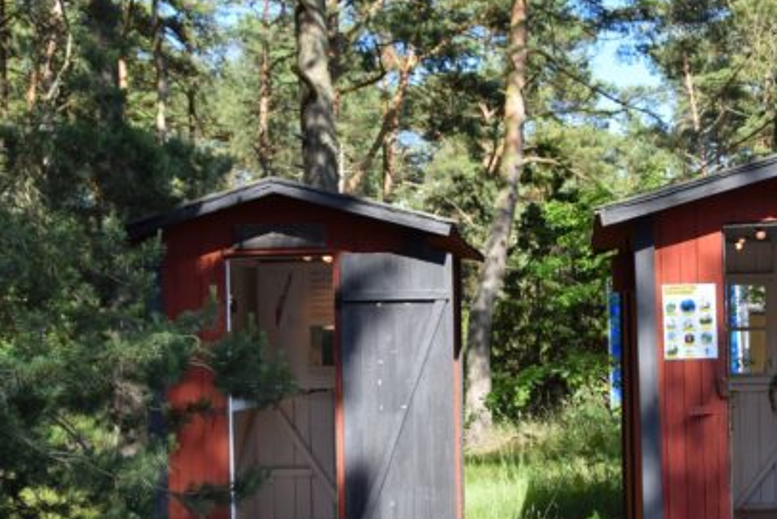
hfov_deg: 37.6
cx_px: 536
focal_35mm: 52
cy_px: 342
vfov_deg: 25.9
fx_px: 1123
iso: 100
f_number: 5
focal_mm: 22
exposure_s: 1/160
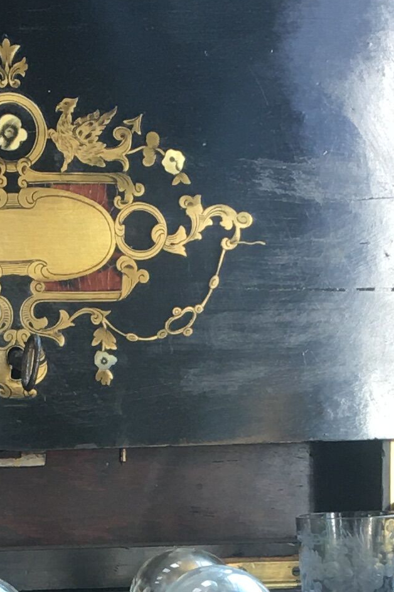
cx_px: 83
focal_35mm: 129
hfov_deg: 10.6
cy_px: 856
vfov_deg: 14.9
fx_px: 2119
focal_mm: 4.15
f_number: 2.2
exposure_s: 1/33
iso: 25
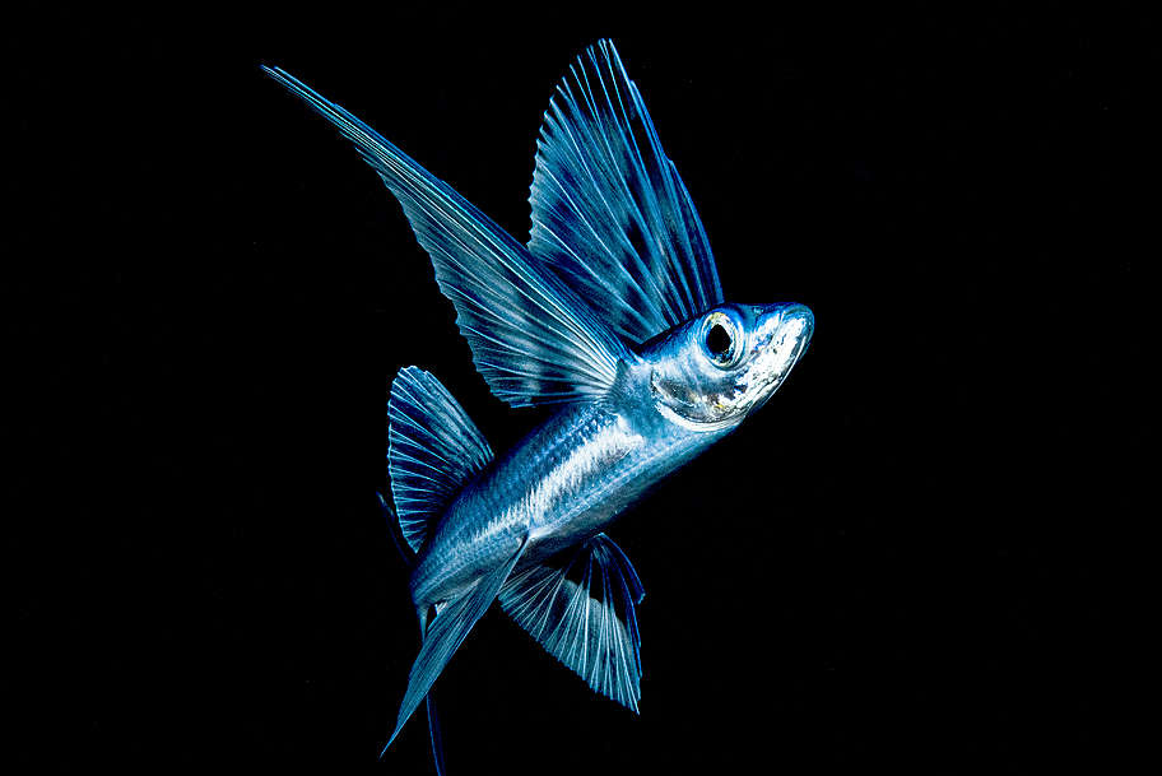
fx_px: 3261
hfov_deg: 20.2
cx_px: 651
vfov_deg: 13.6
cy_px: 412
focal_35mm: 101
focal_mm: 60
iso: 500
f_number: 29
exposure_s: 1/250
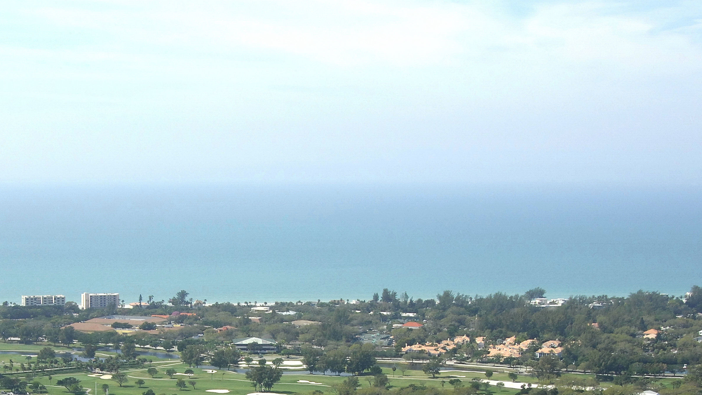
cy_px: 415
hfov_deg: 23.5
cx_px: 212
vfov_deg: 13.2
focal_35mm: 90
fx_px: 1675
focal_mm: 32
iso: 400
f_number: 7.6
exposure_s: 1/1000
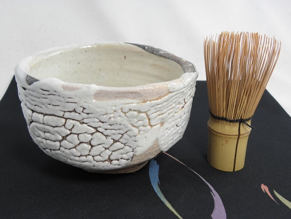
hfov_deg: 49.0
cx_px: 146
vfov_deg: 37.7
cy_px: 110
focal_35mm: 38
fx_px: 319
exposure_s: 1/20
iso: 125
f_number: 3.2
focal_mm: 6.85
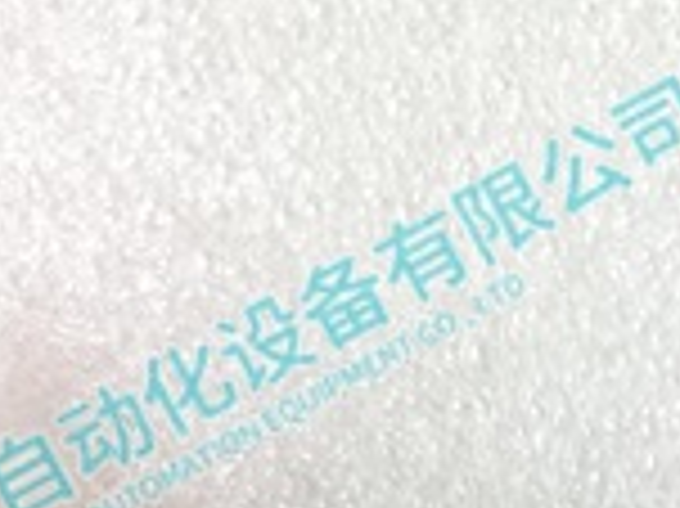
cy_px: 1180
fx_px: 2630
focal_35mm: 134
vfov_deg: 9.8
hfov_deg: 13.8
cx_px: 1031
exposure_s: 1/50
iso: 160
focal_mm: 3.95
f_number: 1.8
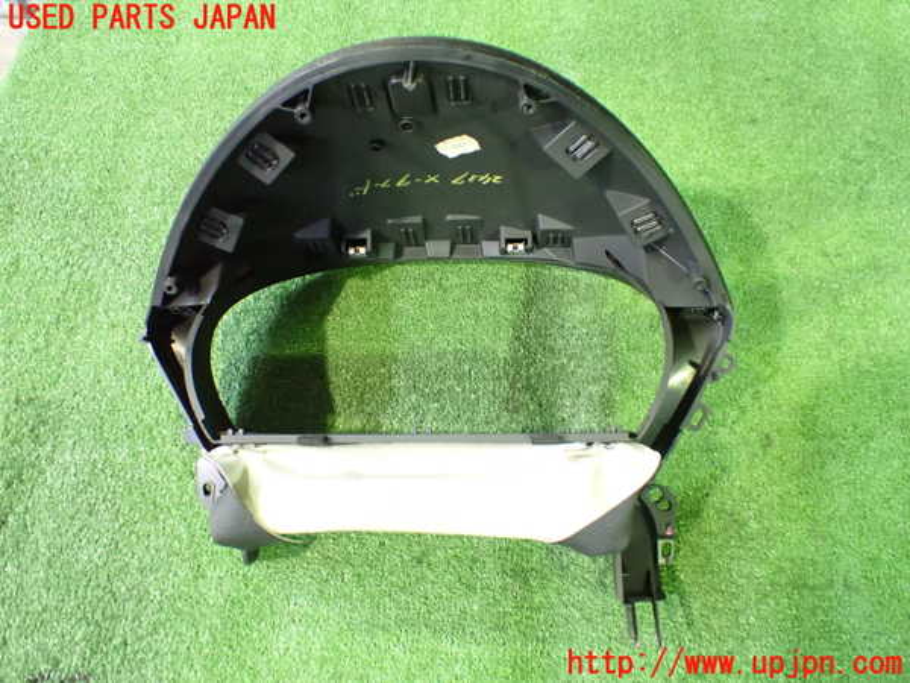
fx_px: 789
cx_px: 455
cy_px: 342
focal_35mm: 30
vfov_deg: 46.8
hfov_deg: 60.0
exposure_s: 1/30
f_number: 2.3
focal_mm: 5.4
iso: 1250
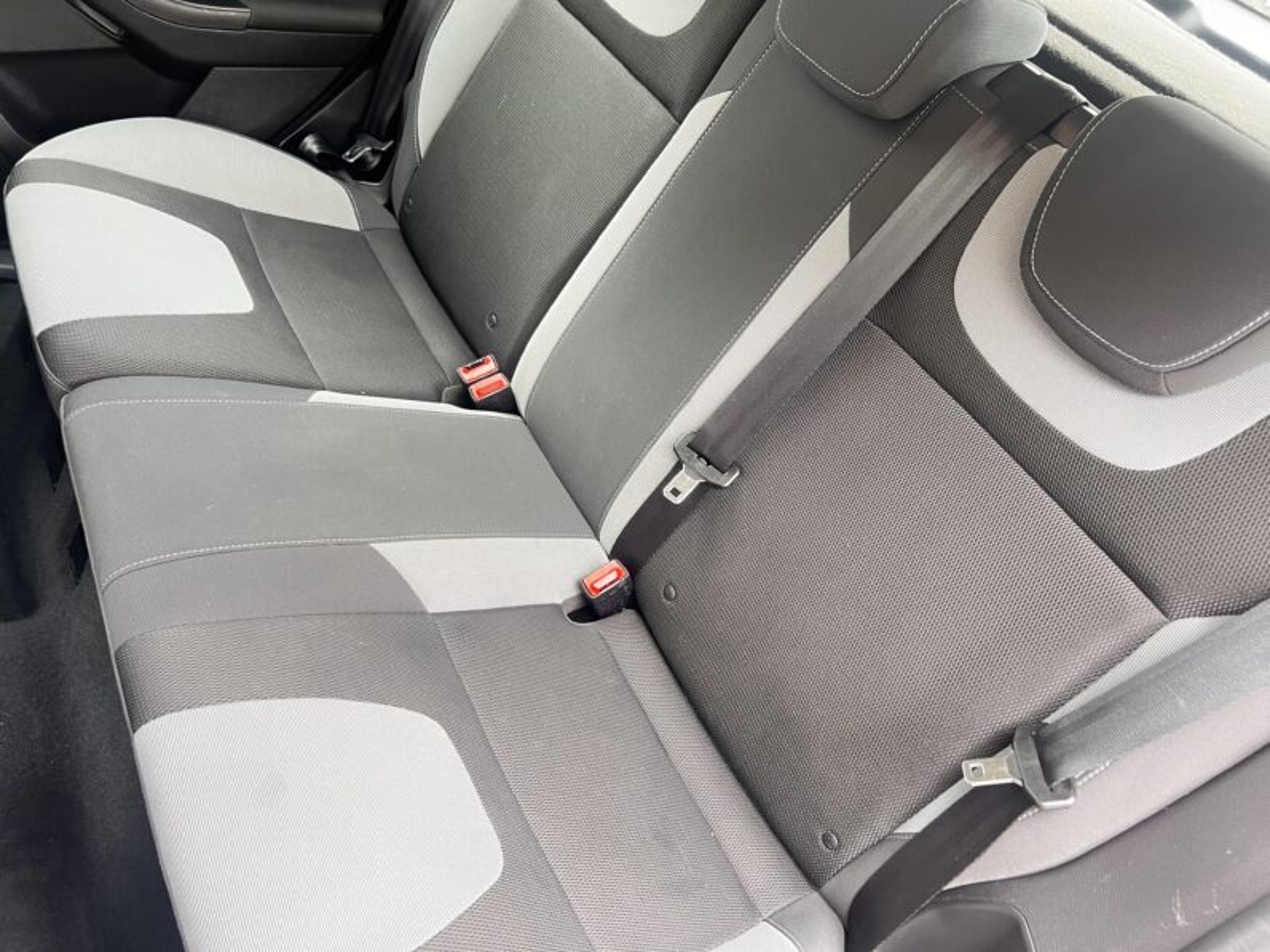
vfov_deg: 53.1
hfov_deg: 67.3
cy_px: 476
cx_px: 635
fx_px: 954
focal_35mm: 26
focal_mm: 5.7
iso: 200
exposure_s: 1/60
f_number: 1.5
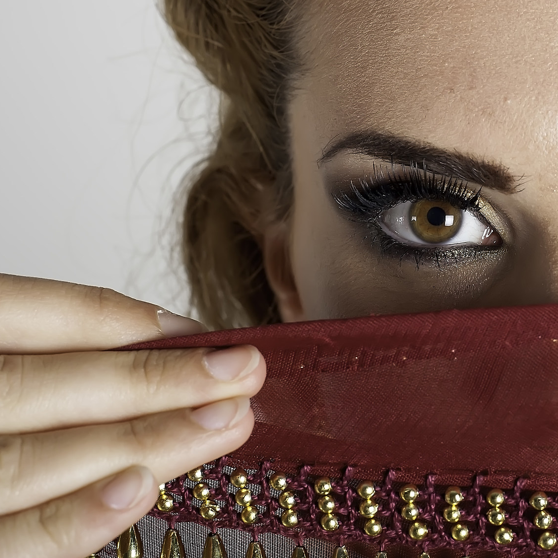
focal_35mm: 90
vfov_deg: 19.3
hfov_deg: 18.9
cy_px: 211
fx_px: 1641
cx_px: 510
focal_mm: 50
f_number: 8
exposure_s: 1/125
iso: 200
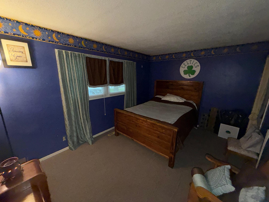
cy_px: 101
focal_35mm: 14
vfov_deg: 85.7
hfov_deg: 102.1
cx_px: 134
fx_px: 109
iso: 500
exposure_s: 1/60
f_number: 2.2
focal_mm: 2.22
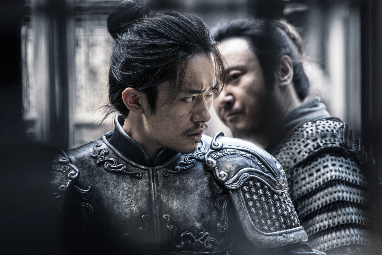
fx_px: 1963
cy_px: 128
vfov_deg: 7.4
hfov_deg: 11.1
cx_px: 191
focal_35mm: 185
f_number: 4.5
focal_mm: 185
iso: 400
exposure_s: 1/320
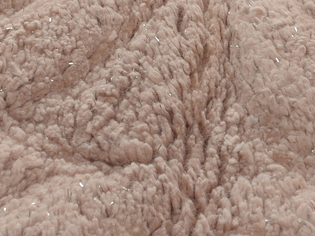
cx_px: 188
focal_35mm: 368
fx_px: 3349
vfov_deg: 4.0
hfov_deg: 5.4
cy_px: 22
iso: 200
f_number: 14
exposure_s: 1/125
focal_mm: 66
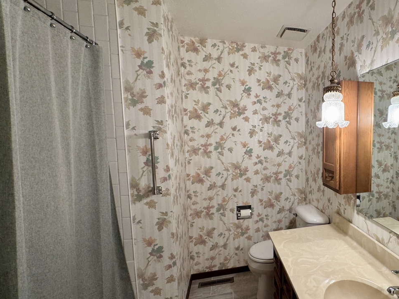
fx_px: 242
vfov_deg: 63.4
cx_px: 297
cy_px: 154
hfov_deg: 73.7
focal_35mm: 21
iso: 160
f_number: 2.2
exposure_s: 1/60
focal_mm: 2.22
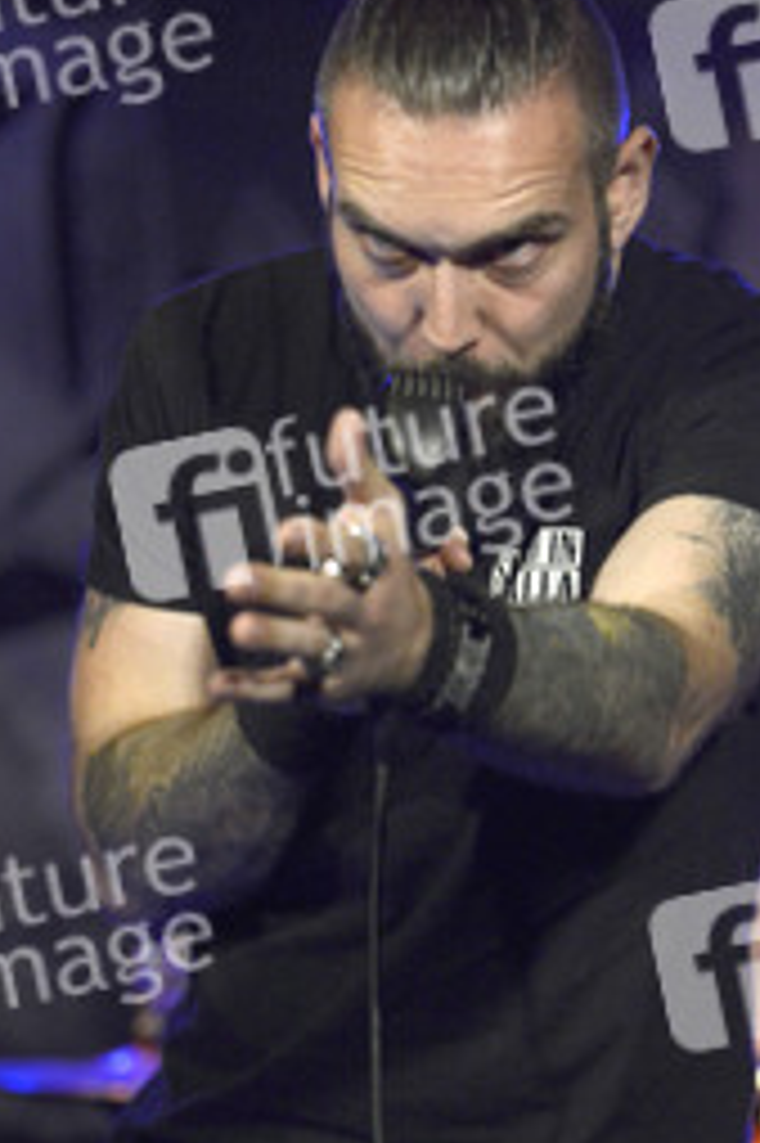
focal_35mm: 173
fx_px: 5485
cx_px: 472
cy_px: 720
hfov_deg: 7.9
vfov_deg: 11.9
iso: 4000
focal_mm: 110
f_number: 2.8
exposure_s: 1/200
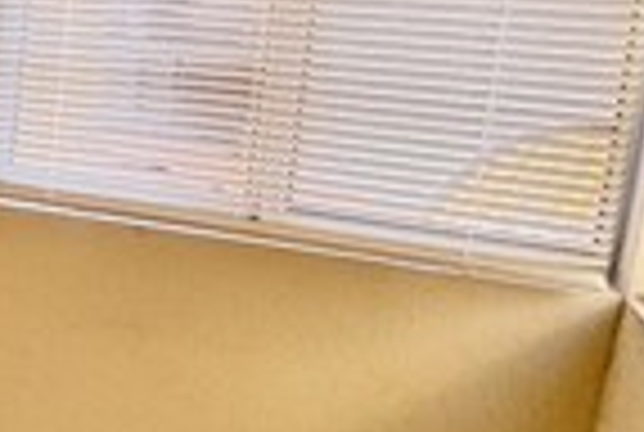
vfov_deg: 20.6
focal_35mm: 65
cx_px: -707
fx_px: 1165
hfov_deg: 18.0
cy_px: 40
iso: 40
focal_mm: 2.22
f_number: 2.2
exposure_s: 1/290
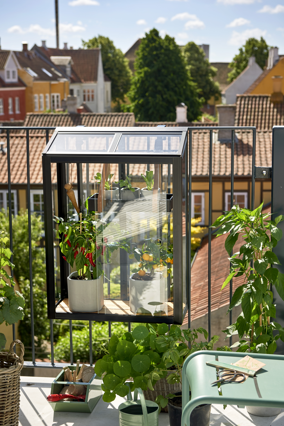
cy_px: 213
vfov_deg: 28.8
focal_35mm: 70
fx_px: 828
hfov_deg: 19.5
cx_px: 142
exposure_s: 1/320
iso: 100
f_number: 7.1
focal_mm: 70
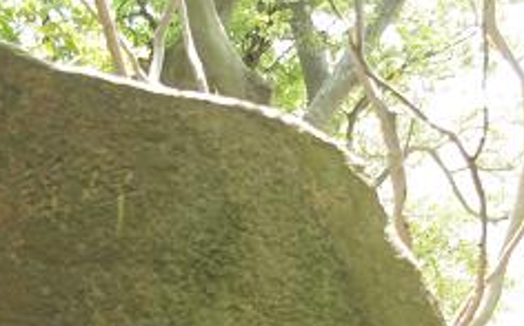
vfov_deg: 10.2
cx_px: 147
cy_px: 375
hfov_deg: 16.5
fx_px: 1798
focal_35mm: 126
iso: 200
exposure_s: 1/60
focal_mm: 23.13
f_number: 4
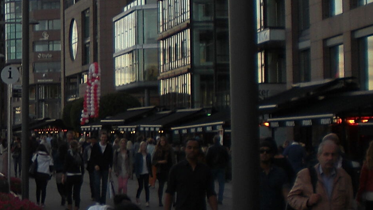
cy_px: 98
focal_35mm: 100
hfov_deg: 20.3
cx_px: -48
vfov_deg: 12.1
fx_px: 989
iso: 50
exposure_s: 1/125
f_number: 3.1
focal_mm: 6.3
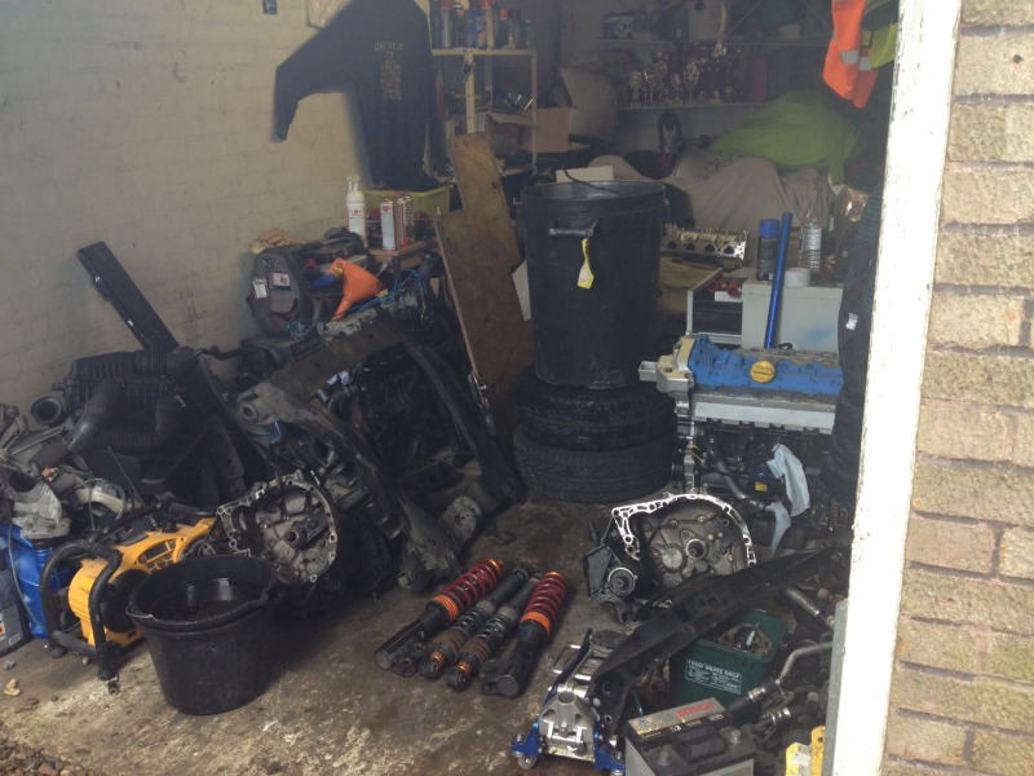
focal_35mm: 35
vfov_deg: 40.7
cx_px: 517
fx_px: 1045
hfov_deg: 52.6
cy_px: 388
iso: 80
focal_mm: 4.3
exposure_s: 1/60
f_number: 2.4
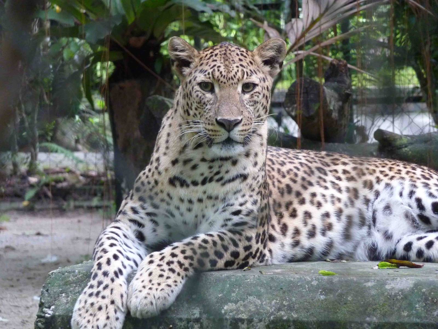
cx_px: 219
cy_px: 164
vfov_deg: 5.0
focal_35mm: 300
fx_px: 3796
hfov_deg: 6.6
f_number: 4.9
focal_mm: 49.2
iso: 400
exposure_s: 1/40
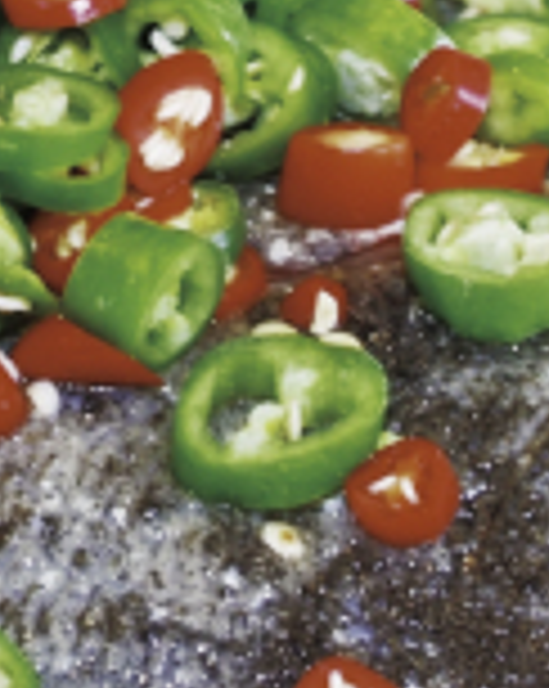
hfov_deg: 3.6
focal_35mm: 434
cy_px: 70
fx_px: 8832
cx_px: -158
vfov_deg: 4.5
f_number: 5.6
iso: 100
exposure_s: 1/8
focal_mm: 46
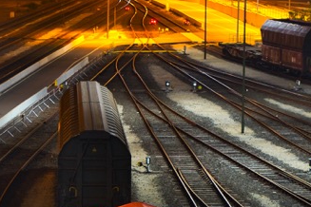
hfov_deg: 10.2
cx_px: -139
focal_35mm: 196
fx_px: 1693
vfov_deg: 7.0
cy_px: 254
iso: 100
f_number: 4
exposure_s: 6
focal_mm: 50
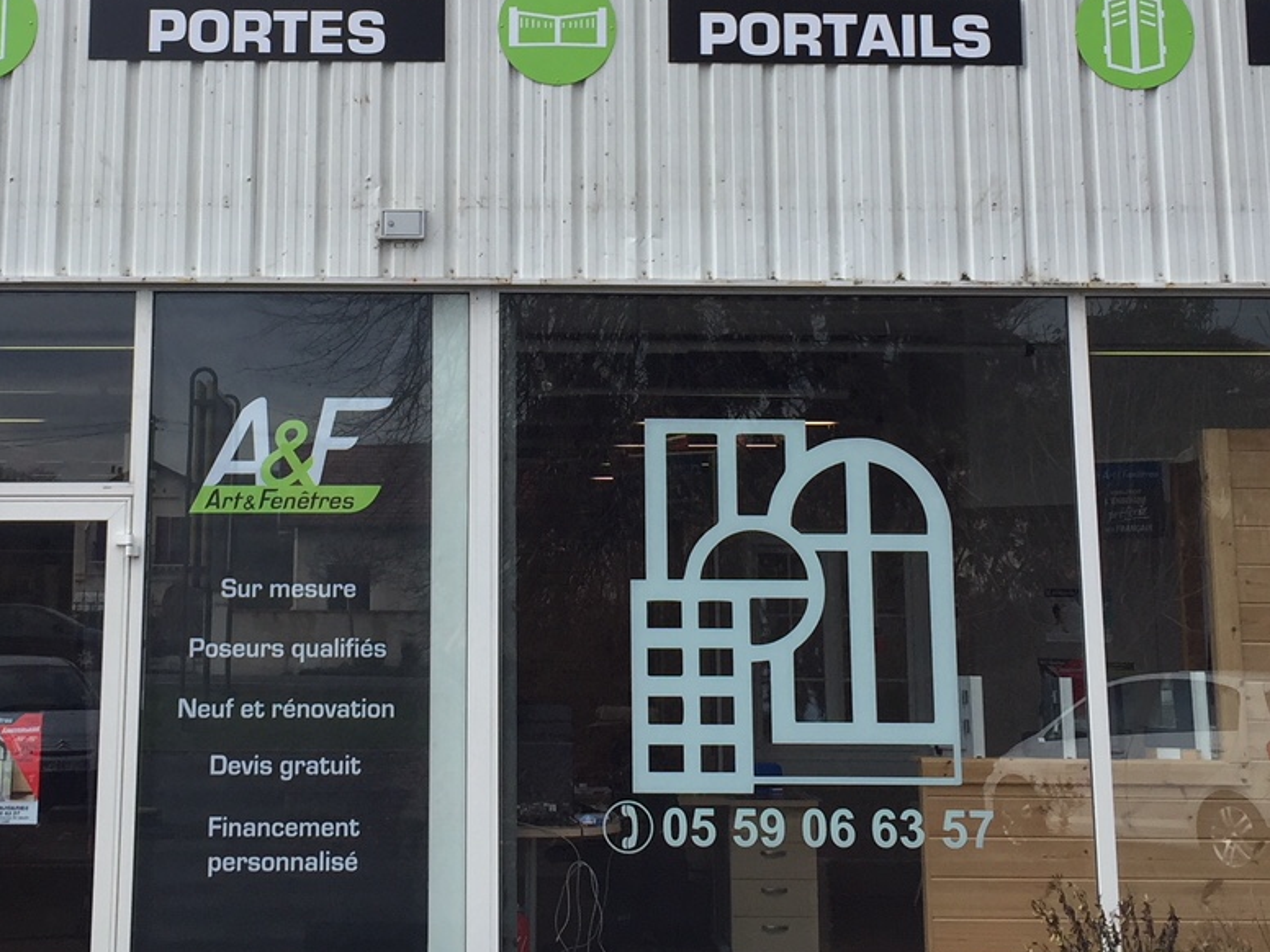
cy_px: 167
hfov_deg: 31.6
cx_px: 511
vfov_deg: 23.6
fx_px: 2238
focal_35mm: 61
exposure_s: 1/514
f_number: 2.2
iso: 32
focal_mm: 4.15
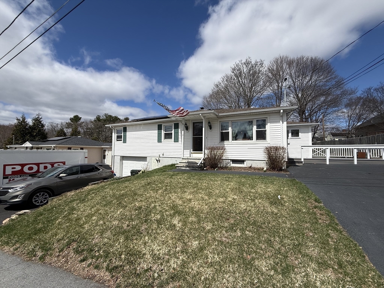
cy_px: 144
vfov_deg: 85.7
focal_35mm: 14
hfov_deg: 102.1
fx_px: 155
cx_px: 192
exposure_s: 1/4762
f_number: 2.2
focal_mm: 2.22
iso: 50
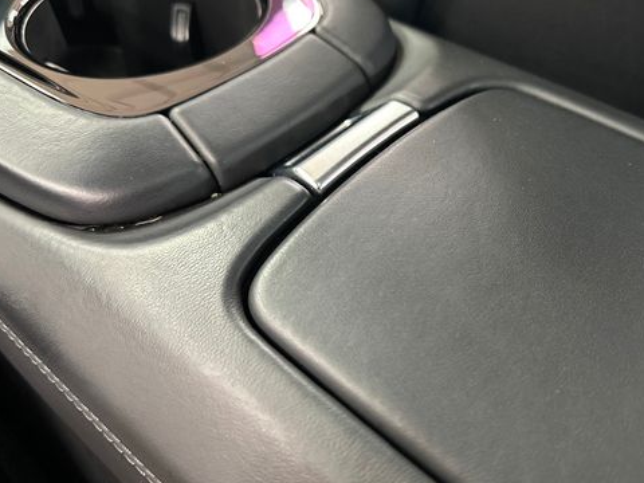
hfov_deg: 56.4
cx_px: 382
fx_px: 595
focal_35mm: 32
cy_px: 215
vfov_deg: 44.1
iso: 1000
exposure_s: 1/40
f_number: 1.78
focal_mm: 6.86
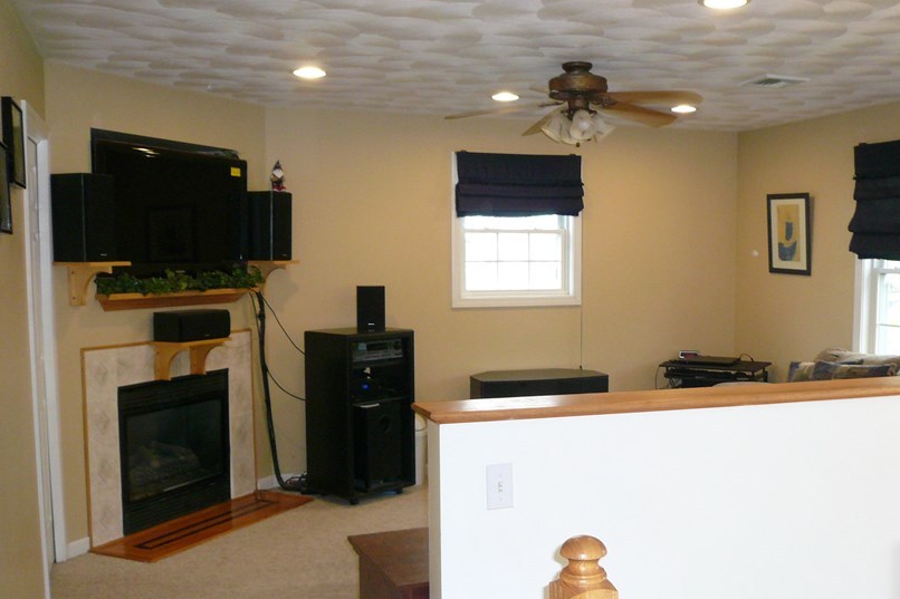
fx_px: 925
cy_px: 368
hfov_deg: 51.7
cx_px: 509
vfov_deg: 35.8
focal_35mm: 37
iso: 160
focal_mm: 4.6
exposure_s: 1/30
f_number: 2.8
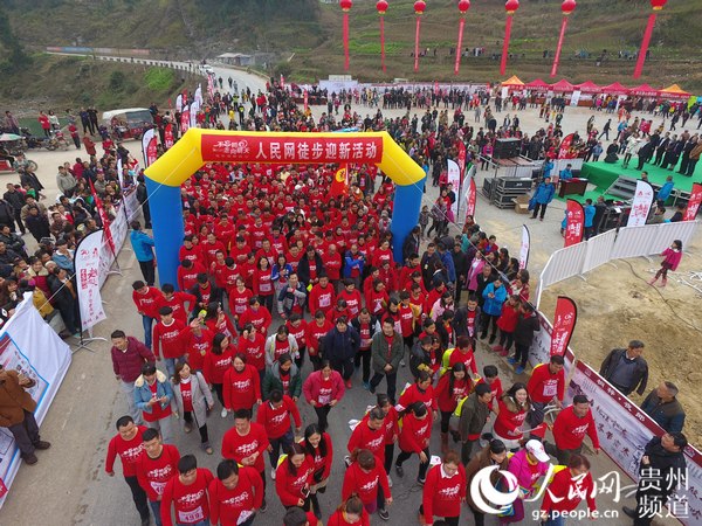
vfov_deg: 66.0
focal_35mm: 20
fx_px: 406
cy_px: 263
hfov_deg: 81.7
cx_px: 351
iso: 100
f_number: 2.8
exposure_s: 1/253
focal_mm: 3.61
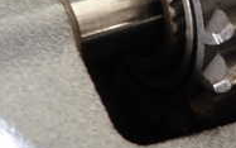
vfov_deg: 12.4
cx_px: 236
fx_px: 656
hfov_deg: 19.8
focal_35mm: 102
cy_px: -56
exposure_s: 1/60
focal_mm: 5.4
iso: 125
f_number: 2.3
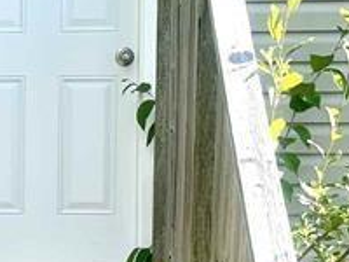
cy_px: 203
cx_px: -89
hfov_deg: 15.3
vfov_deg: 12.0
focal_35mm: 123
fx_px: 1240
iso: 80
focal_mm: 6.86
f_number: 1.78
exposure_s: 1/1495
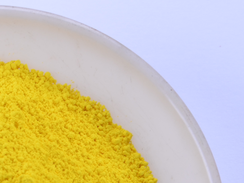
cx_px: 9
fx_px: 3596
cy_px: 230
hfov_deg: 3.9
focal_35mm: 510
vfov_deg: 2.9
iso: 100
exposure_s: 1/160
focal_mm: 85
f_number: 9
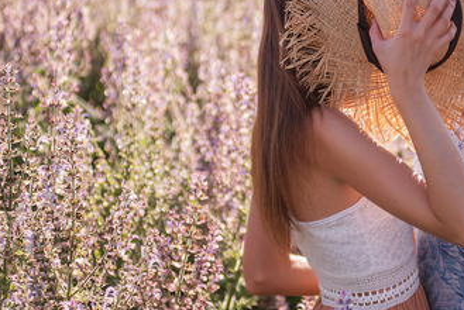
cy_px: 109
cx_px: 427
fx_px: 2270
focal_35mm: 176
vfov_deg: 7.8
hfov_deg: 11.6
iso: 125
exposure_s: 1/1000
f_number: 2.8
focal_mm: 80
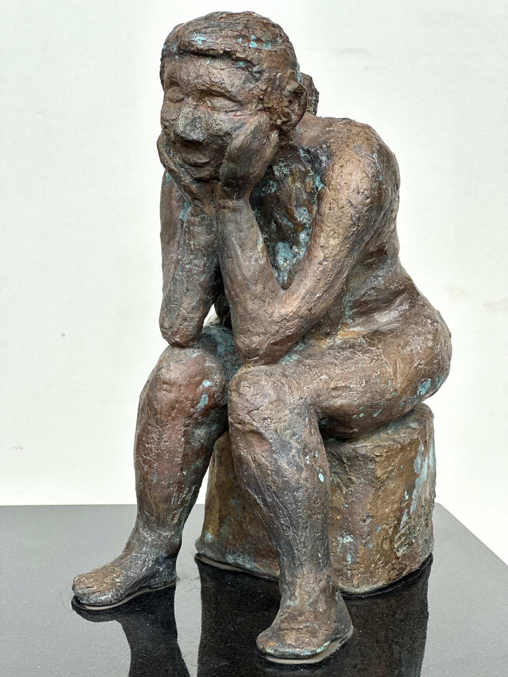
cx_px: 254
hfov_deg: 19.1
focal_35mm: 77
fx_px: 1507
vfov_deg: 25.3
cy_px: 338
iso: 32
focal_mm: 9
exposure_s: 1/121
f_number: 2.8
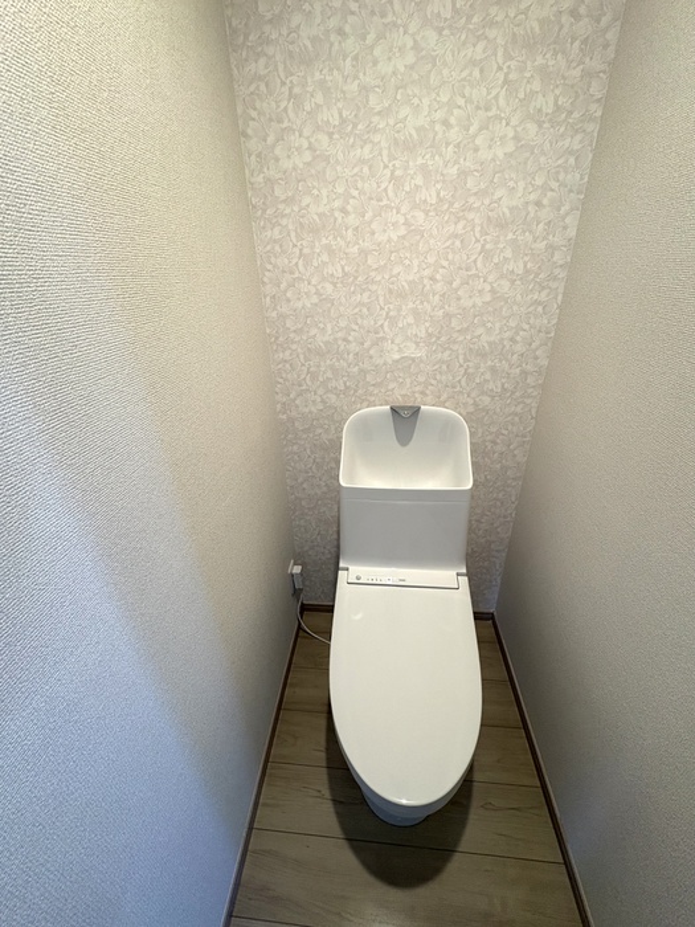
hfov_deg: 85.7
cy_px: 464
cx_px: 348
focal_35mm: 14
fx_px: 375
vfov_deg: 102.1
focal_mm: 2.22
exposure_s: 1/50
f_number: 2.2
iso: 125
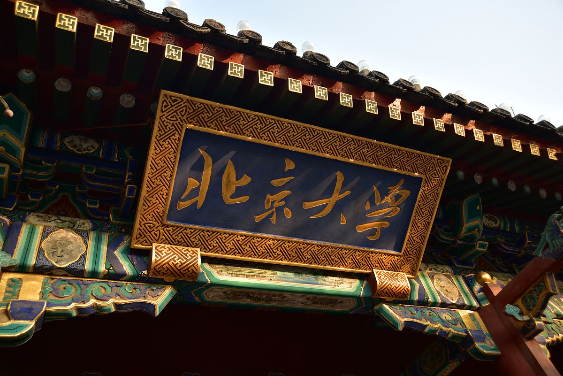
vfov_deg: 41.1
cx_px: 282
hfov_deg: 58.7
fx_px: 501
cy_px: 188
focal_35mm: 32
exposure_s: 1/80
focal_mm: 32
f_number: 6.3
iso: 200
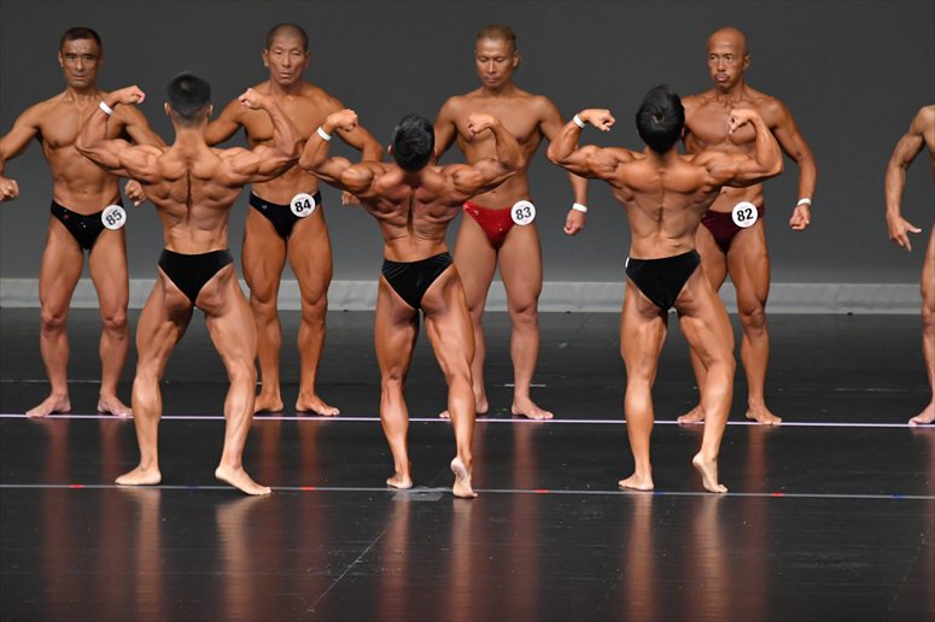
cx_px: 468
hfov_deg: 6.9
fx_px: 7788
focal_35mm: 300
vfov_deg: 4.6
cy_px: 311
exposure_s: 1/400
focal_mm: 200
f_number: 5.6
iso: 4000
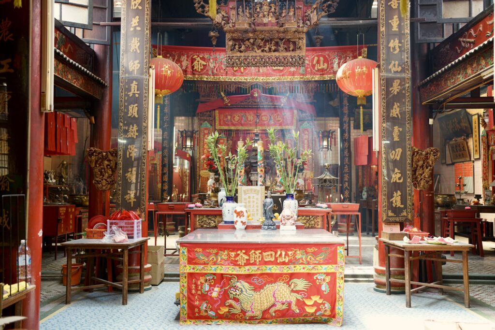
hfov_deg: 54.4
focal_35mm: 35
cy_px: 165
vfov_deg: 37.9
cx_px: 248
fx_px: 481
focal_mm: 35
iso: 400
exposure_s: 1/60
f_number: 2.8
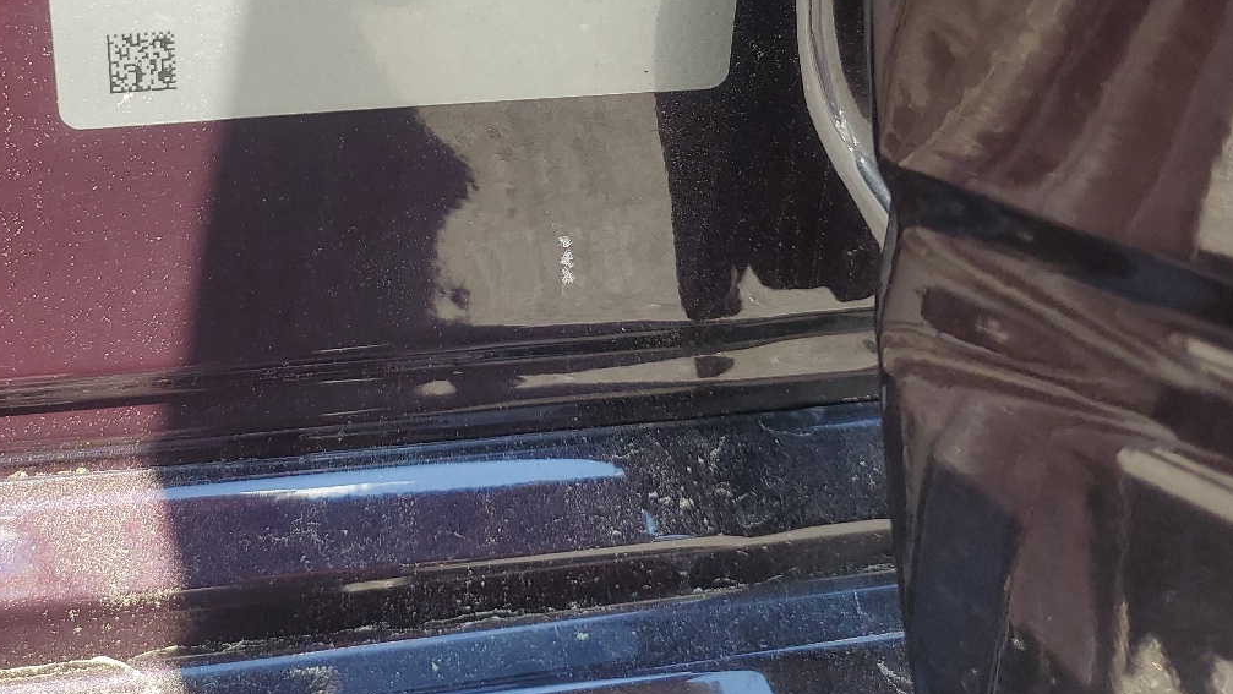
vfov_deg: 25.1
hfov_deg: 44.7
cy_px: -24
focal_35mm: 45
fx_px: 1472
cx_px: 397
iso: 50
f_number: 1.5
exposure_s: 1/270
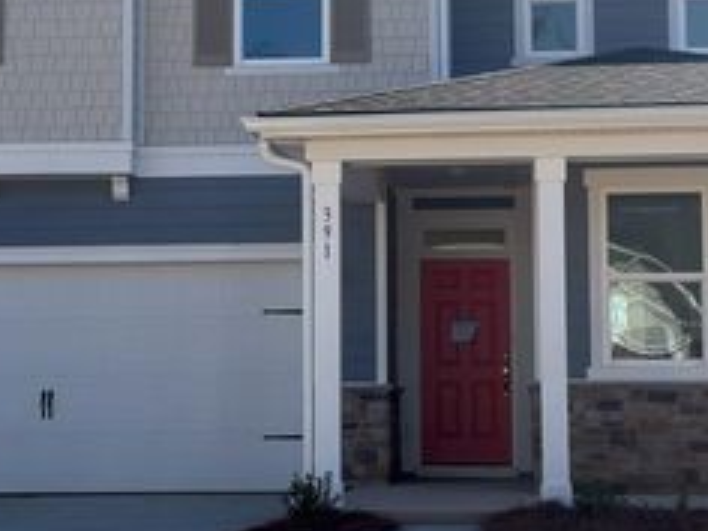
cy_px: 194
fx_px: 1861
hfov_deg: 21.5
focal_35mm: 91
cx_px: 366
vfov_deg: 16.2
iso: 80
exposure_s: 1/4739
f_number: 1.78
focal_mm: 6.76
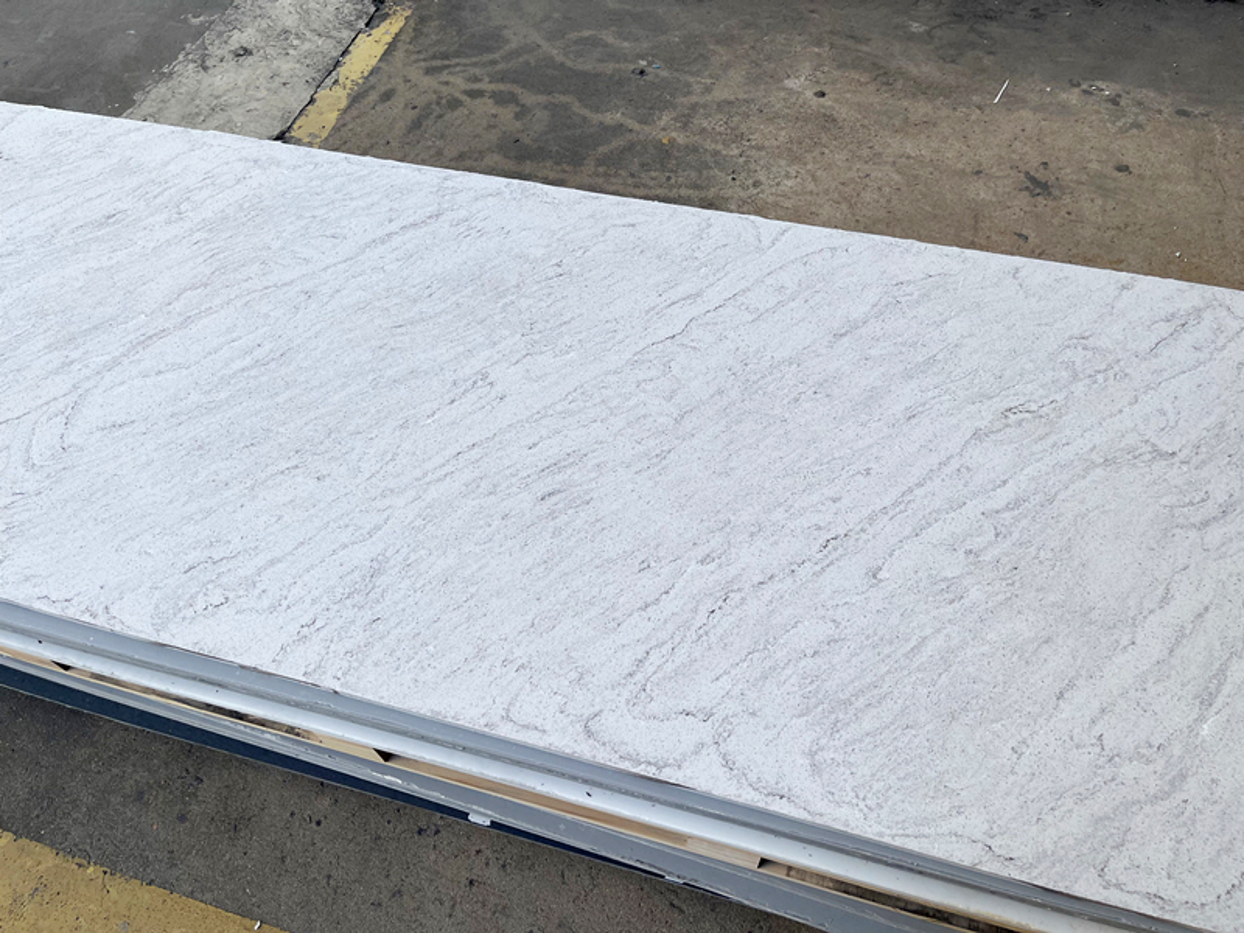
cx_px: 622
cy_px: 466
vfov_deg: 53.1
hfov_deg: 67.3
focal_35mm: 26
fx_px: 934
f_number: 1.6
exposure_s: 1/840
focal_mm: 5.1
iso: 50
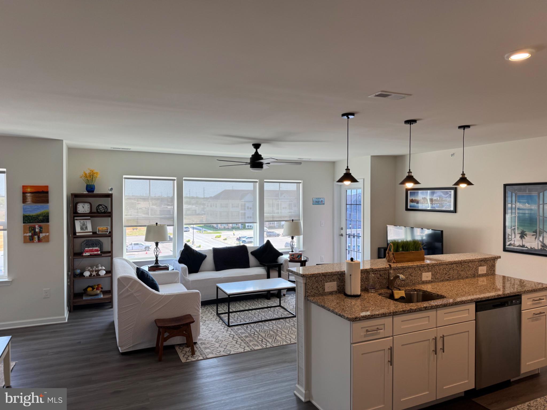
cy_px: 205
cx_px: 274
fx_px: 379
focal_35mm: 24
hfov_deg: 71.6
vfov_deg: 56.8
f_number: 1.78
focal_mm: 6.76
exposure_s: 1/178
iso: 64
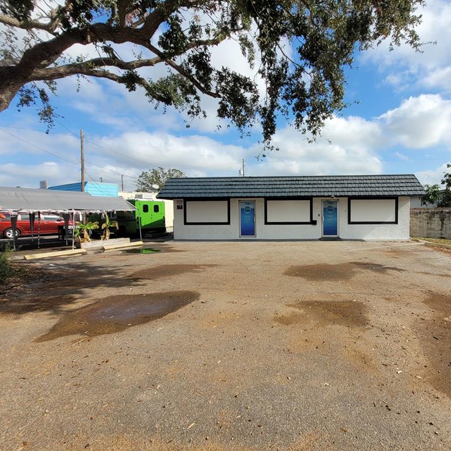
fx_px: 236
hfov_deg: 85.4
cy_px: 223
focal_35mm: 16
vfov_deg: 87.4
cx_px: 287
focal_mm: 1.74
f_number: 2.2
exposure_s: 1/1695
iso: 40
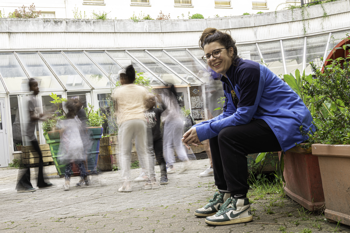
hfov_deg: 37.5
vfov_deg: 25.5
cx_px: 175
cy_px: 116
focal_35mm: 53
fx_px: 515
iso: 100
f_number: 16
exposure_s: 1/1.67
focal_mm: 35
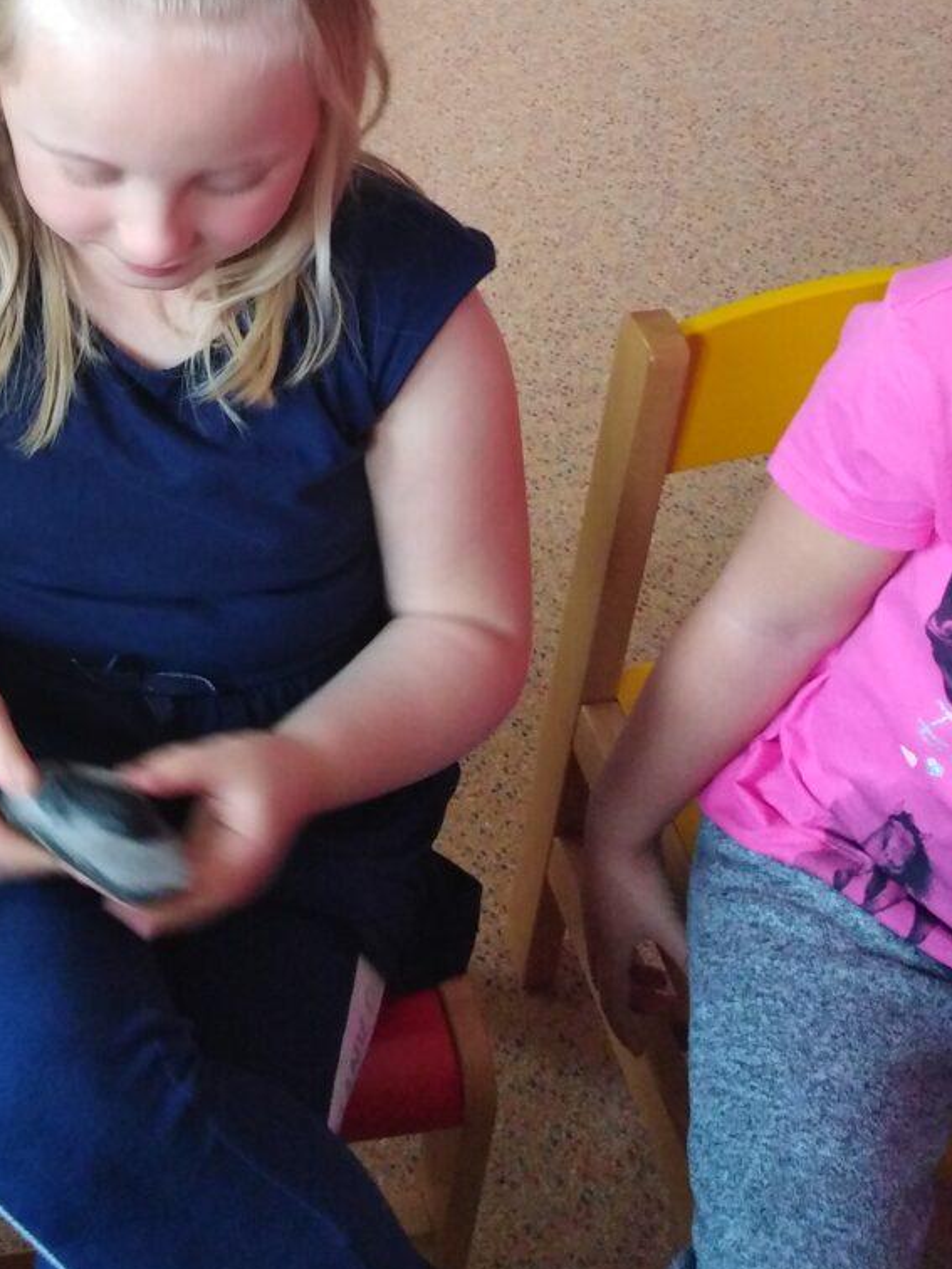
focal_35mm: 55
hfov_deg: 25.4
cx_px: 27
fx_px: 2017
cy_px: 70
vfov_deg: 32.7
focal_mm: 3.46
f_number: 2.2
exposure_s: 1/25
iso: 349
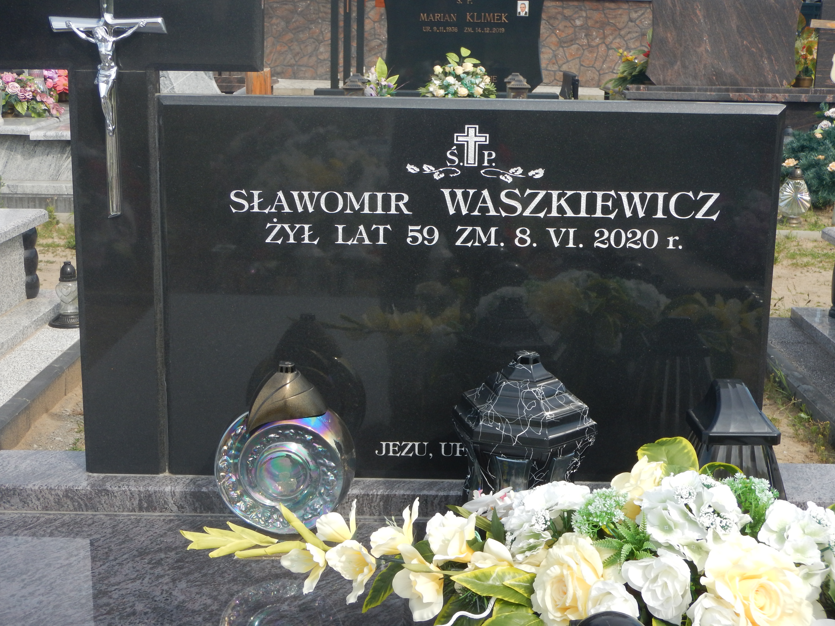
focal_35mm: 52
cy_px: 313
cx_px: 418
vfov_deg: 28.0
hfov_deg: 36.8
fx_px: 1254
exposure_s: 1/400
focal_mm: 9.2
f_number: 4.3
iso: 125
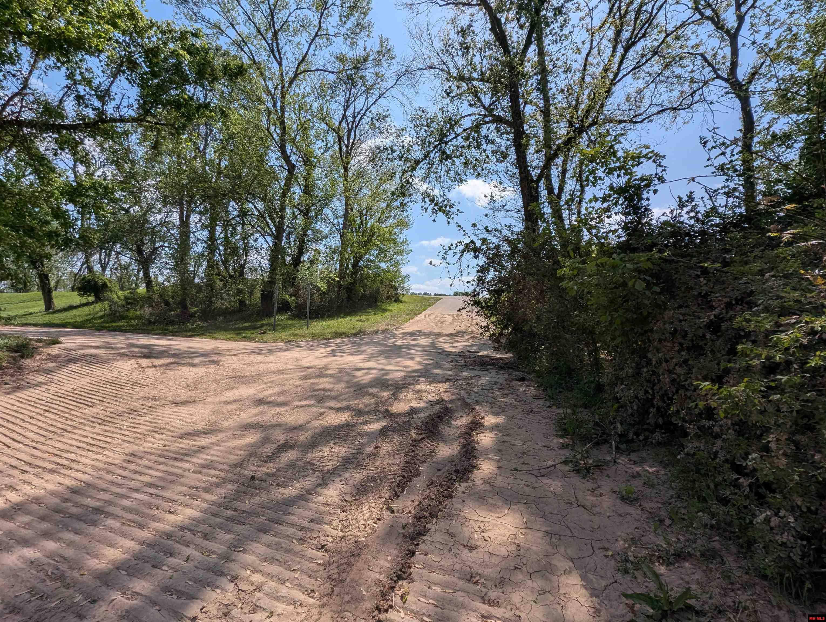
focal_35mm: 13
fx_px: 311
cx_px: 413
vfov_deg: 90.1
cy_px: 311
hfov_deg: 106.1
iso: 48
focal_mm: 1.95
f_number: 2.2
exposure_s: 1/2519
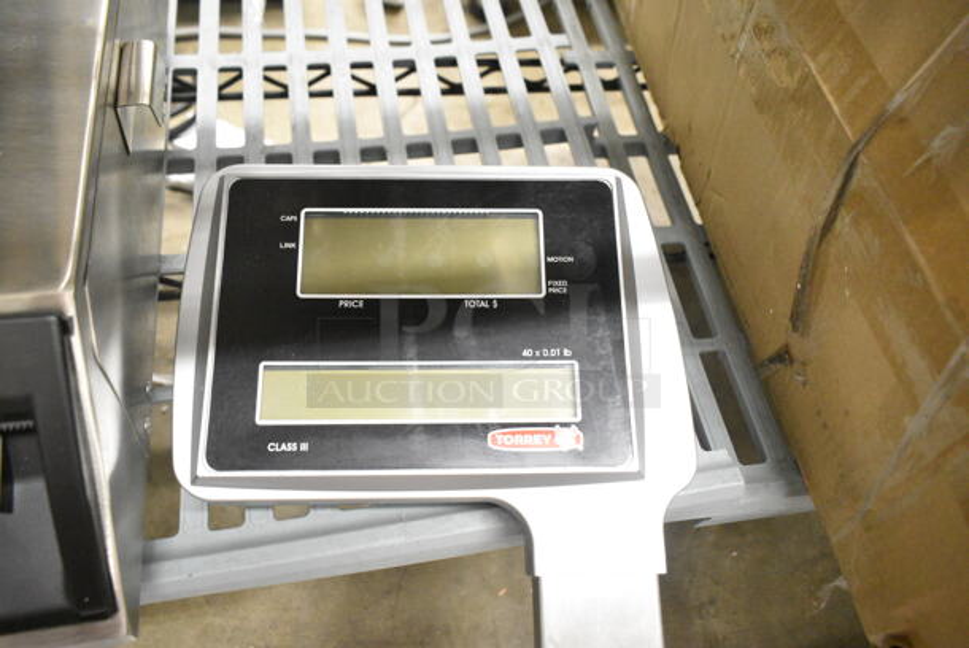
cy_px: 324
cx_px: 484
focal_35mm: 27
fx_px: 727
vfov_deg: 48.0
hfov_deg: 67.3
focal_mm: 18
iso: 6400
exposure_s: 1/80
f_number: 5.6
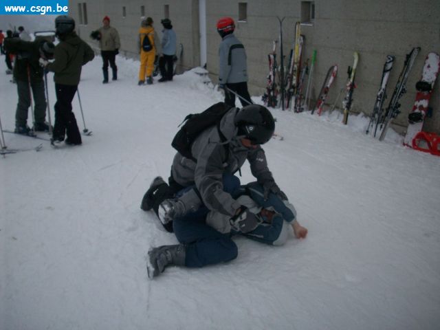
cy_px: 165
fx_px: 470
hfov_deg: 50.1
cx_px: 220
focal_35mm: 37
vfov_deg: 38.7
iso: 80
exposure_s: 1/862
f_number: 5.6
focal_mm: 6.2
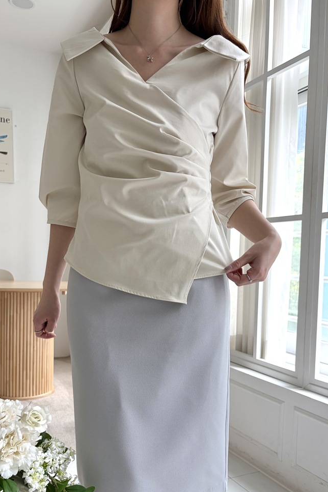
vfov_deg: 65.5
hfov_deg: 46.3
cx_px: 143
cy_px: 245
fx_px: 383
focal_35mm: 28
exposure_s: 1/122
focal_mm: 5.96
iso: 32
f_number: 1.6
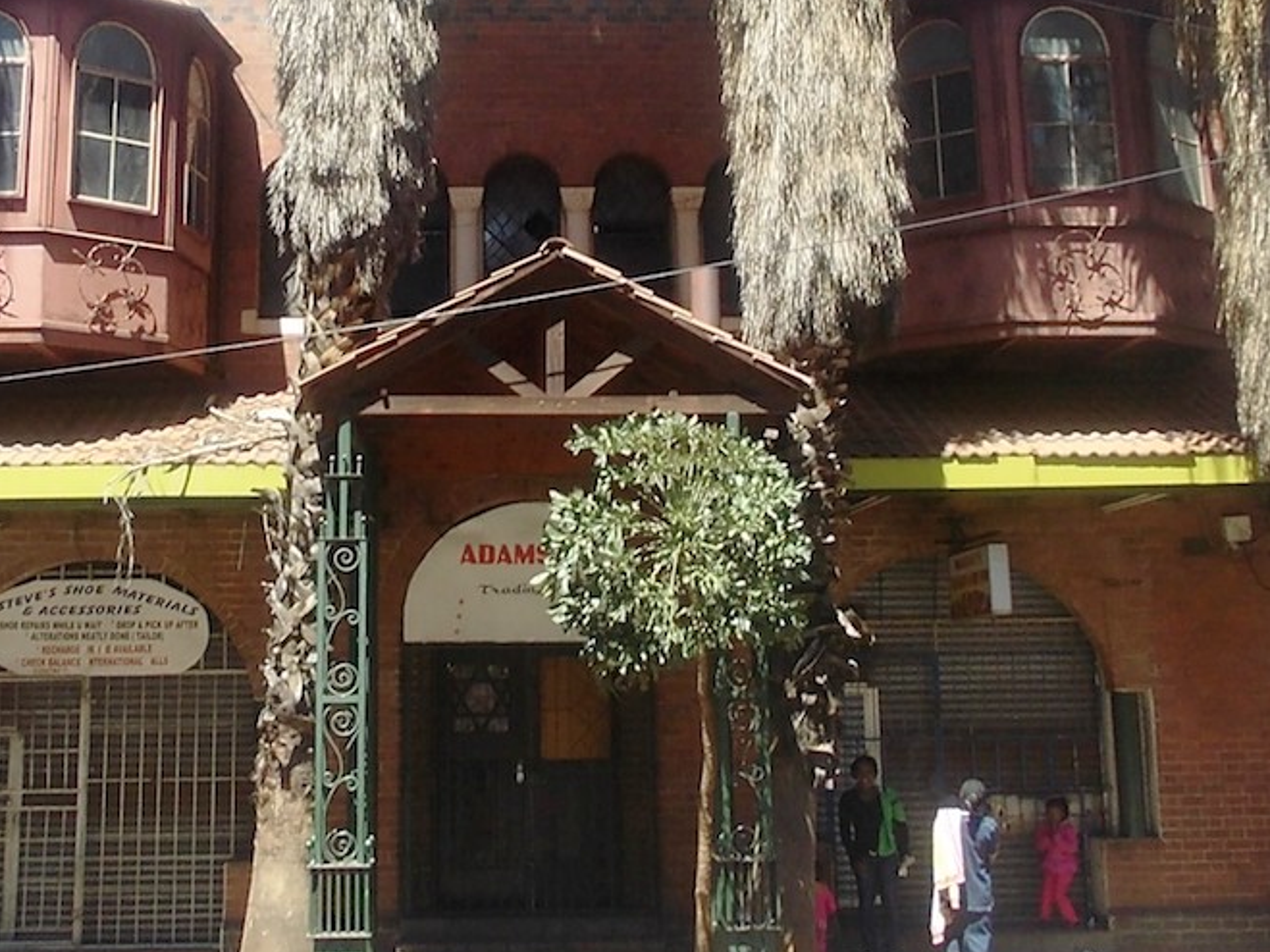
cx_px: 534
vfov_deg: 28.2
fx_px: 1871
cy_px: 268
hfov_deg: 37.4
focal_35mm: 51
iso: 80
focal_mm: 4
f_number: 5.4
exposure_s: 1/125
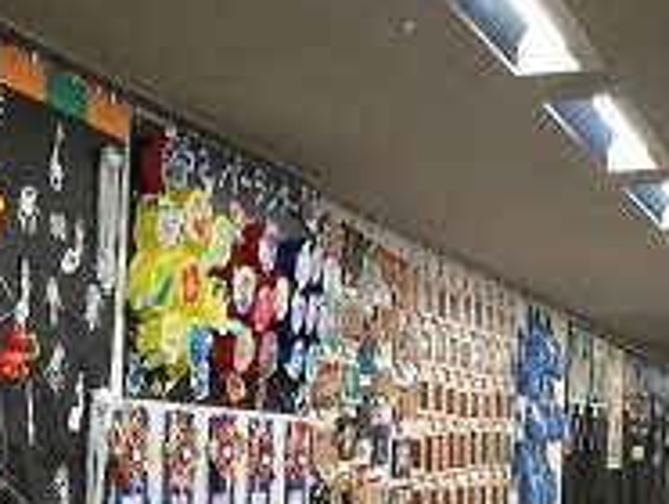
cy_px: 493
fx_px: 1548
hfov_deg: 24.0
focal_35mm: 80
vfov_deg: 18.1
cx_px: 129
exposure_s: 1/33
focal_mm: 3.3
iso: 80
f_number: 2.4
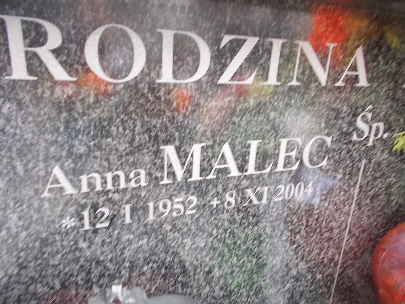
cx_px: 202
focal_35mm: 26
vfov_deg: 53.1
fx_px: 304
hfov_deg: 67.3
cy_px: 152
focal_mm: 4.6
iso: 200
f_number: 3.2
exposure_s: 1/20
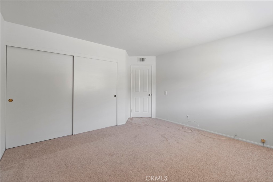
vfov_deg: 77.3
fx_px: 114
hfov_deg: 100.4
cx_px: 136
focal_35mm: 15
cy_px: 91
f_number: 8
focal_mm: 10
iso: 250
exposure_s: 1/6
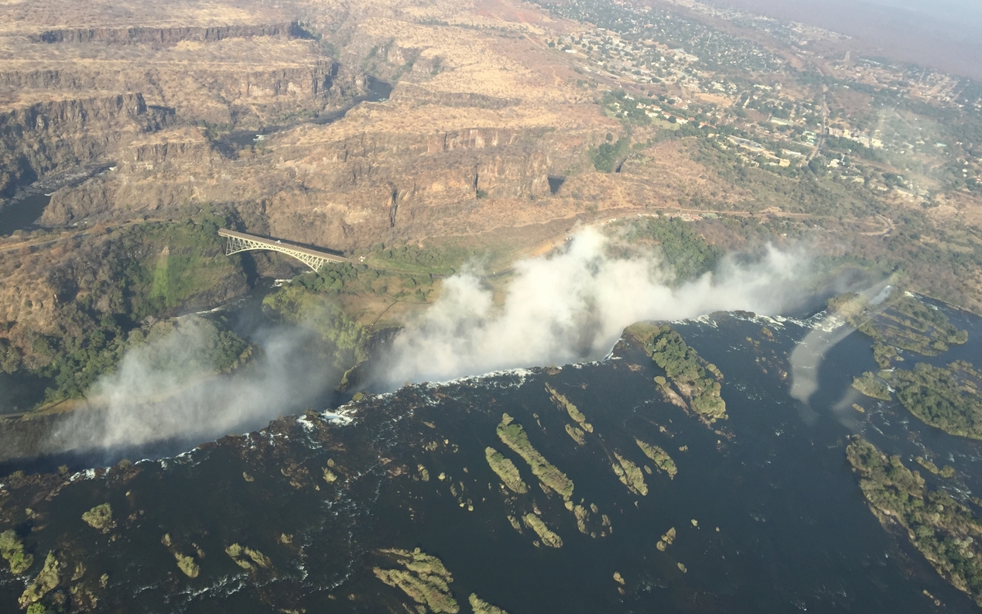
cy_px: 279
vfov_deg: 40.6
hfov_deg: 61.2
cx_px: 494
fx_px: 830
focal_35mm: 31
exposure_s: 1/920
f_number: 2.2
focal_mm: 4.15
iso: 32
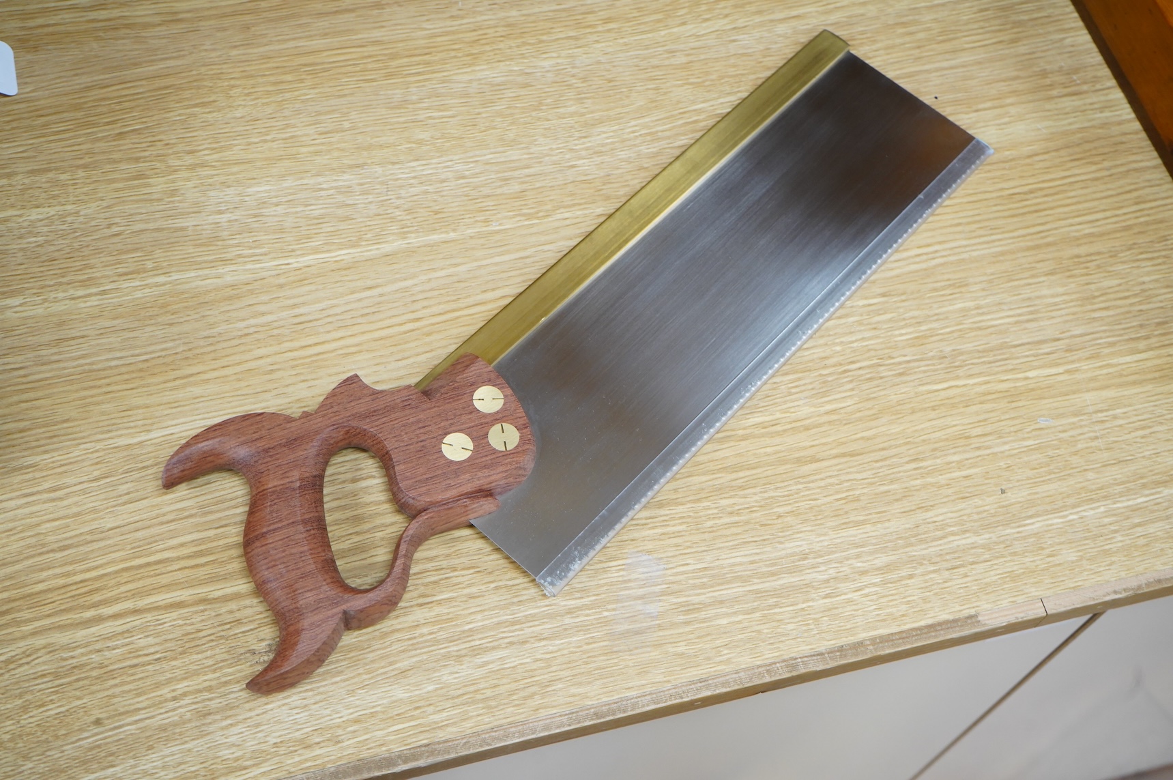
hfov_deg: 46.4
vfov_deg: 31.8
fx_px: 1367
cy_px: 390
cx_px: 586
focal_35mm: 42
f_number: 7.1
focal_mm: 42
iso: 2500
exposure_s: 1/80
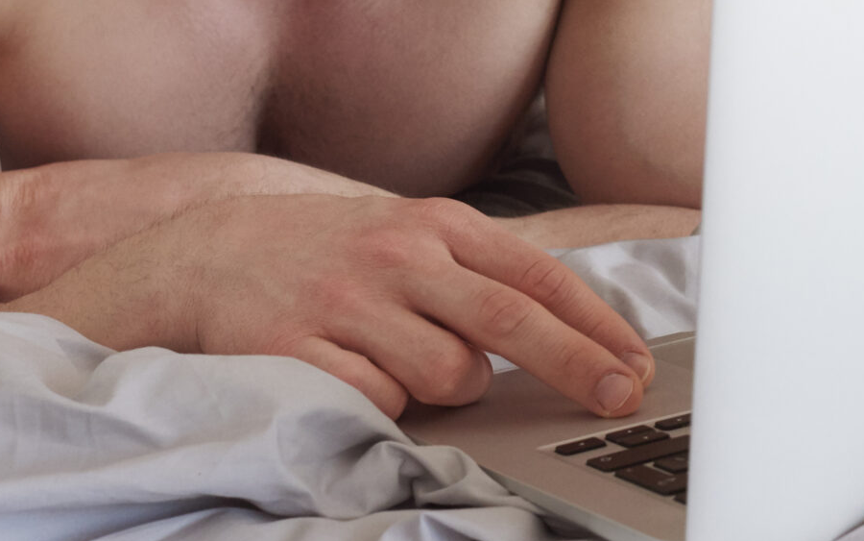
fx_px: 3415
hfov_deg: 14.2
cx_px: 847
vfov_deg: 8.9
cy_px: -125
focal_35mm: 145
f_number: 6.3
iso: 1100
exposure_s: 1/320
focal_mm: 50
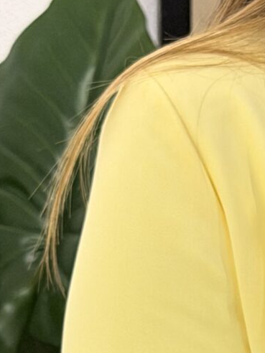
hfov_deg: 5.8
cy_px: 730
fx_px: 2552
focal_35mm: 250
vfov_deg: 7.6
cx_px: 590
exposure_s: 1/100
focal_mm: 6.76
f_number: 1.78
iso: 50
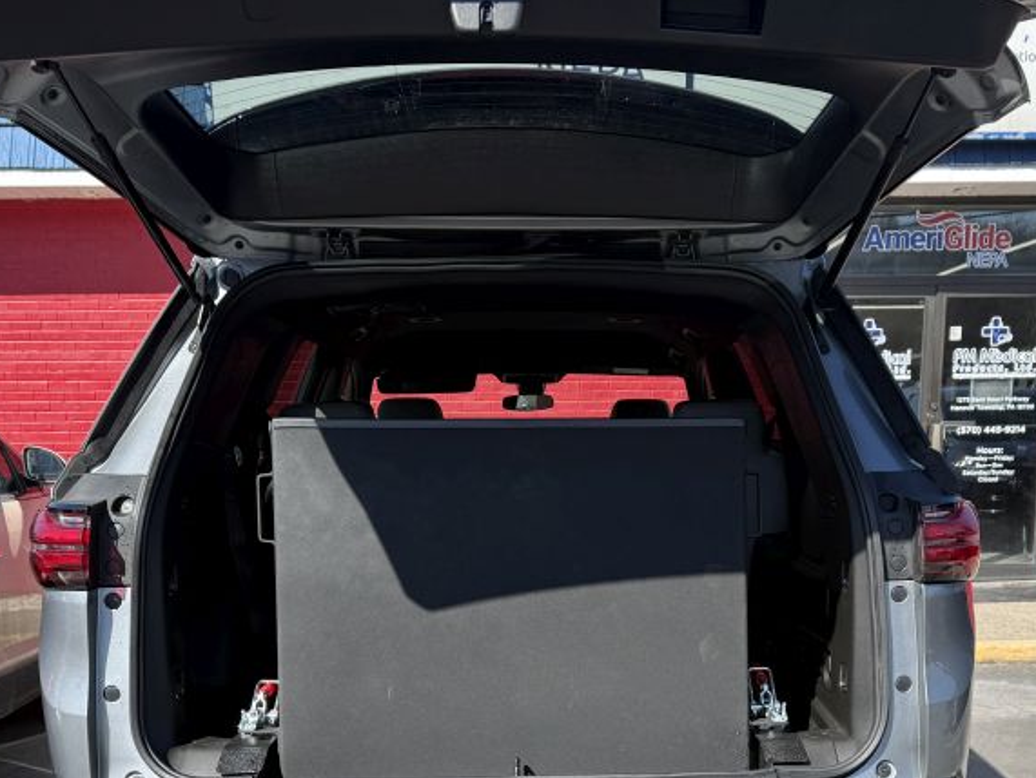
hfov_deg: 44.6
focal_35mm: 42
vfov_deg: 32.9
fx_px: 1258
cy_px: 675
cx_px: 595
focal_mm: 6.76
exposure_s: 1/2000
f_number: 1.78
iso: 80
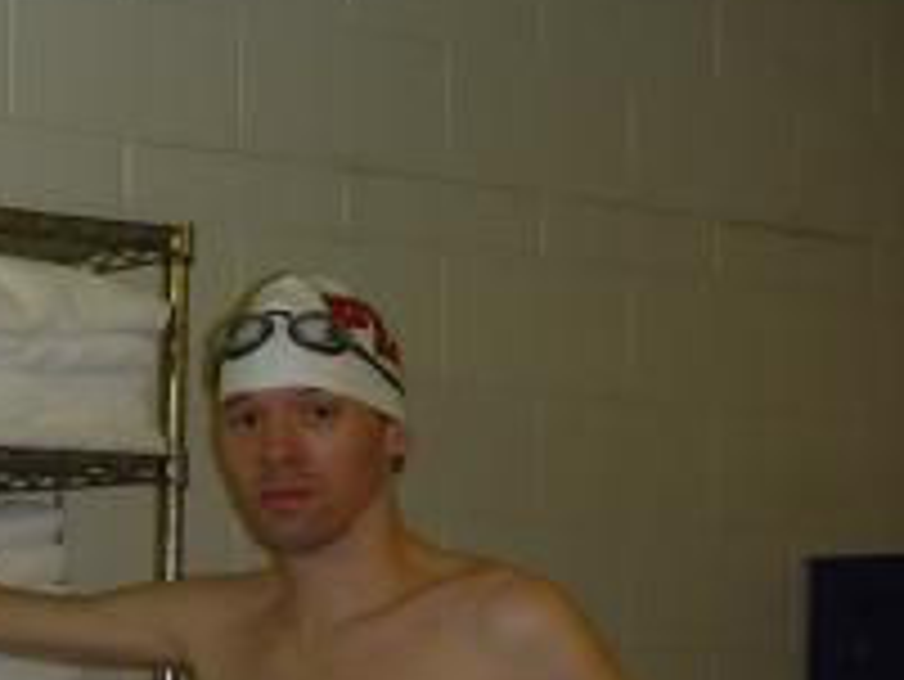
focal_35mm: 89
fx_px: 2326
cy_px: 725
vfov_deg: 16.2
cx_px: -459
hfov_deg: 19.2
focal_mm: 4.9
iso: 100
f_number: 3.3
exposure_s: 1/30
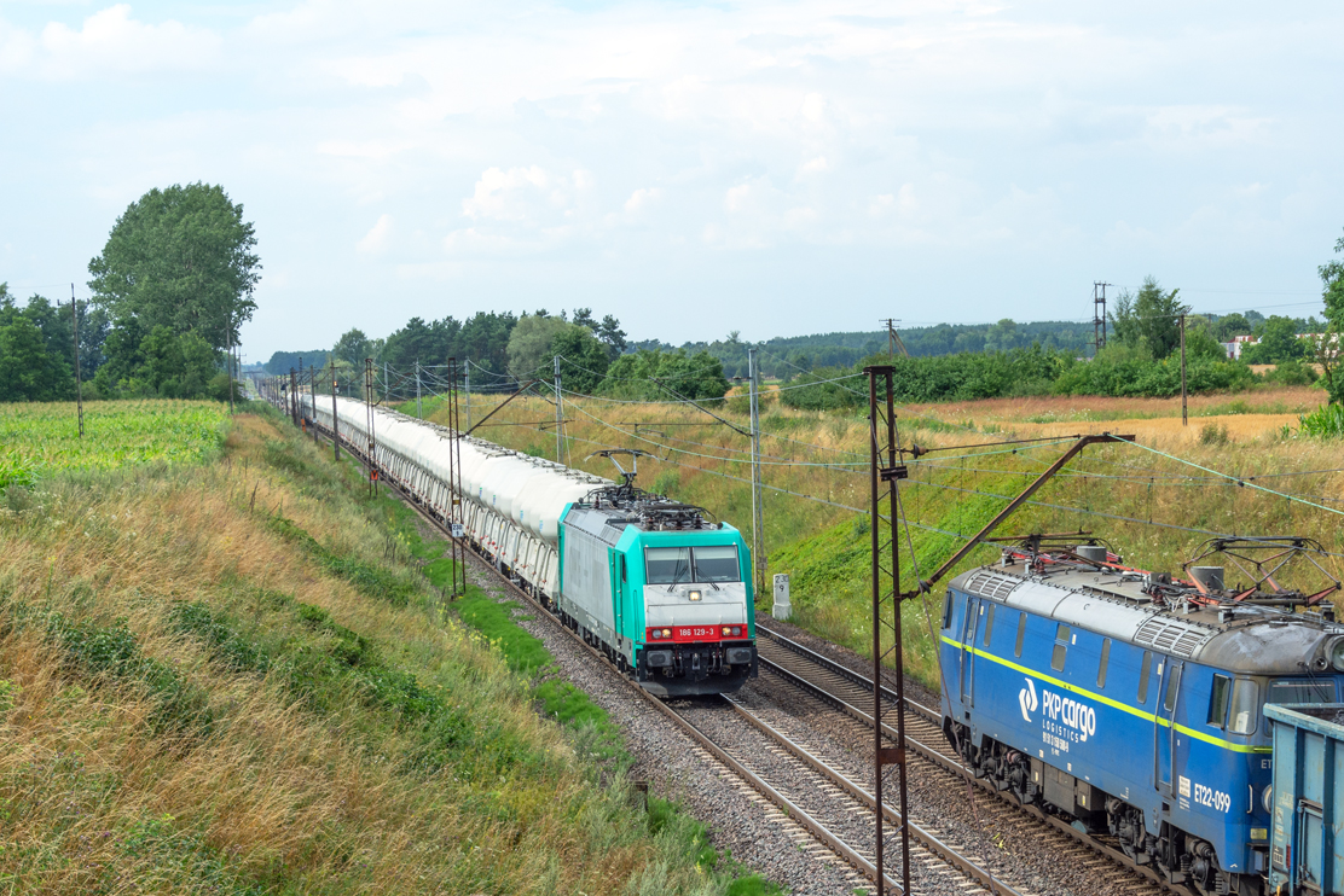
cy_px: 548
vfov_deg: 16.6
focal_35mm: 82
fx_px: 3062
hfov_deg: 24.6
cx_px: 888
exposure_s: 1/400
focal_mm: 38
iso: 200
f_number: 9
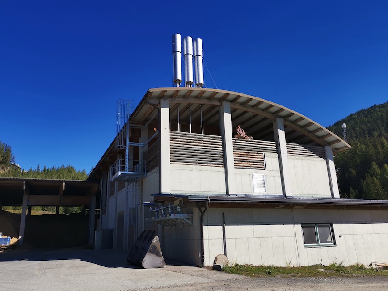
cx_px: 191
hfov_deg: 63.4
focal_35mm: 28
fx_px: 314
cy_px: 149
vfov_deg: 49.7
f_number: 1.8
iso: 50
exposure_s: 1/2500
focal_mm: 5.58
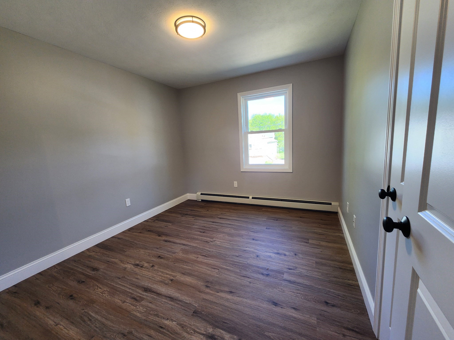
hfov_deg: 106.2
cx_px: 227
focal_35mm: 13
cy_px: 170
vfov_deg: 89.9
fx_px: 170
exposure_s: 1/60
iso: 160
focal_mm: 2.2
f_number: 2.2
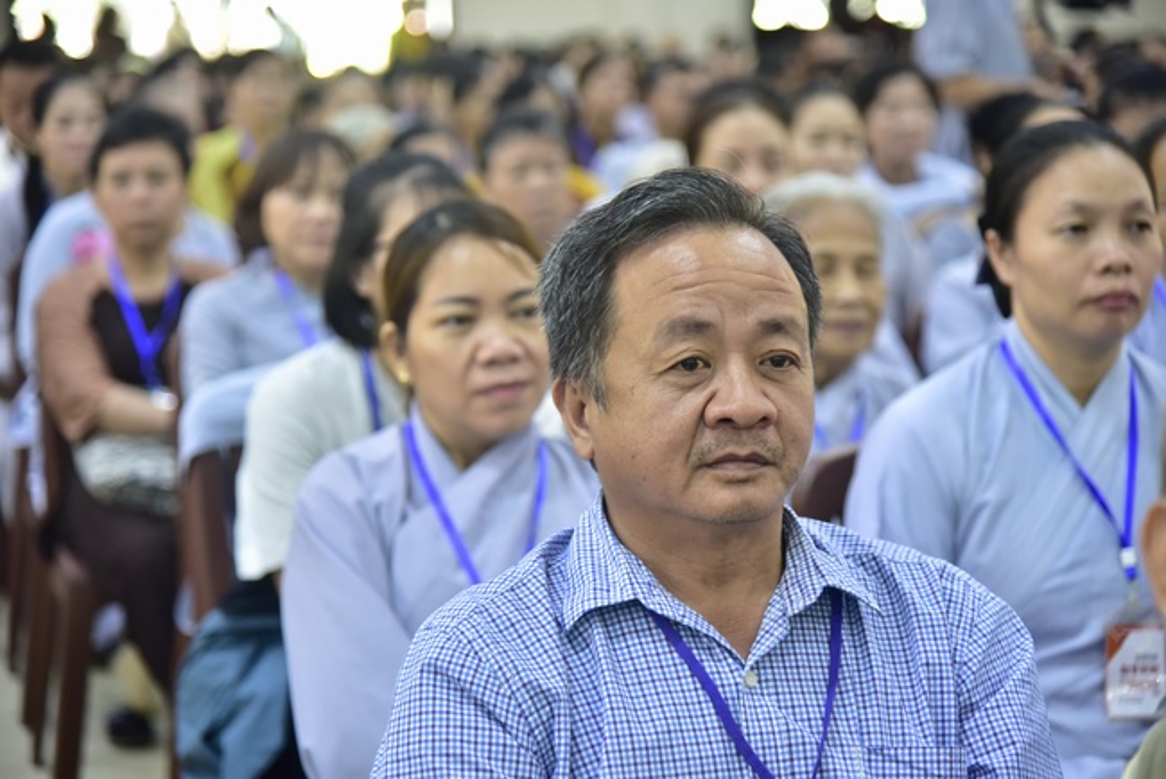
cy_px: 390
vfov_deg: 14.9
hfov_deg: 22.1
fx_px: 2981
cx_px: 583
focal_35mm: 92
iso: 1600
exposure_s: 1/50
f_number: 4
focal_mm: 92
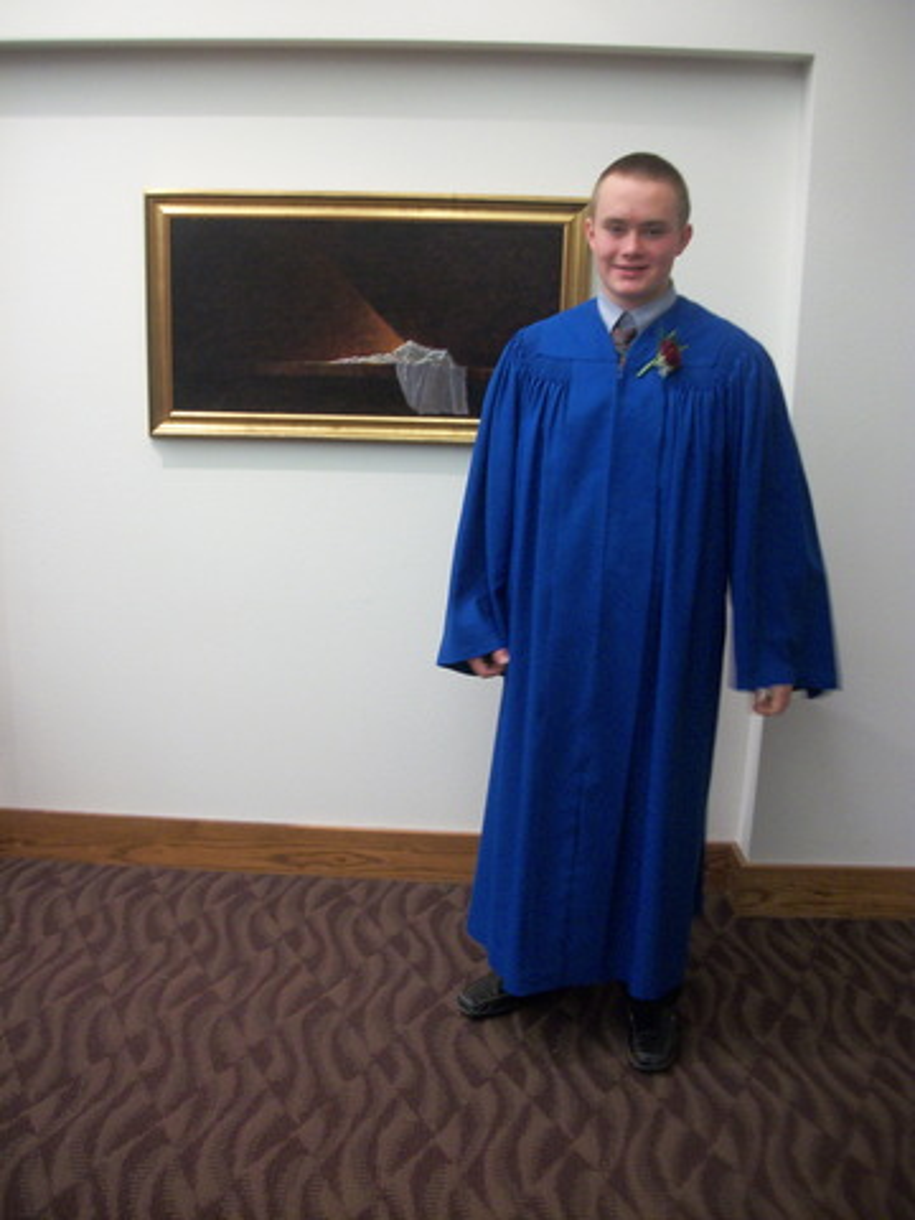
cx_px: 458
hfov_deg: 44.2
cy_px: 610
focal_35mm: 32
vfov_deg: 56.8
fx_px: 1128
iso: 160
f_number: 2.9
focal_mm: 5.7
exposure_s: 1/20
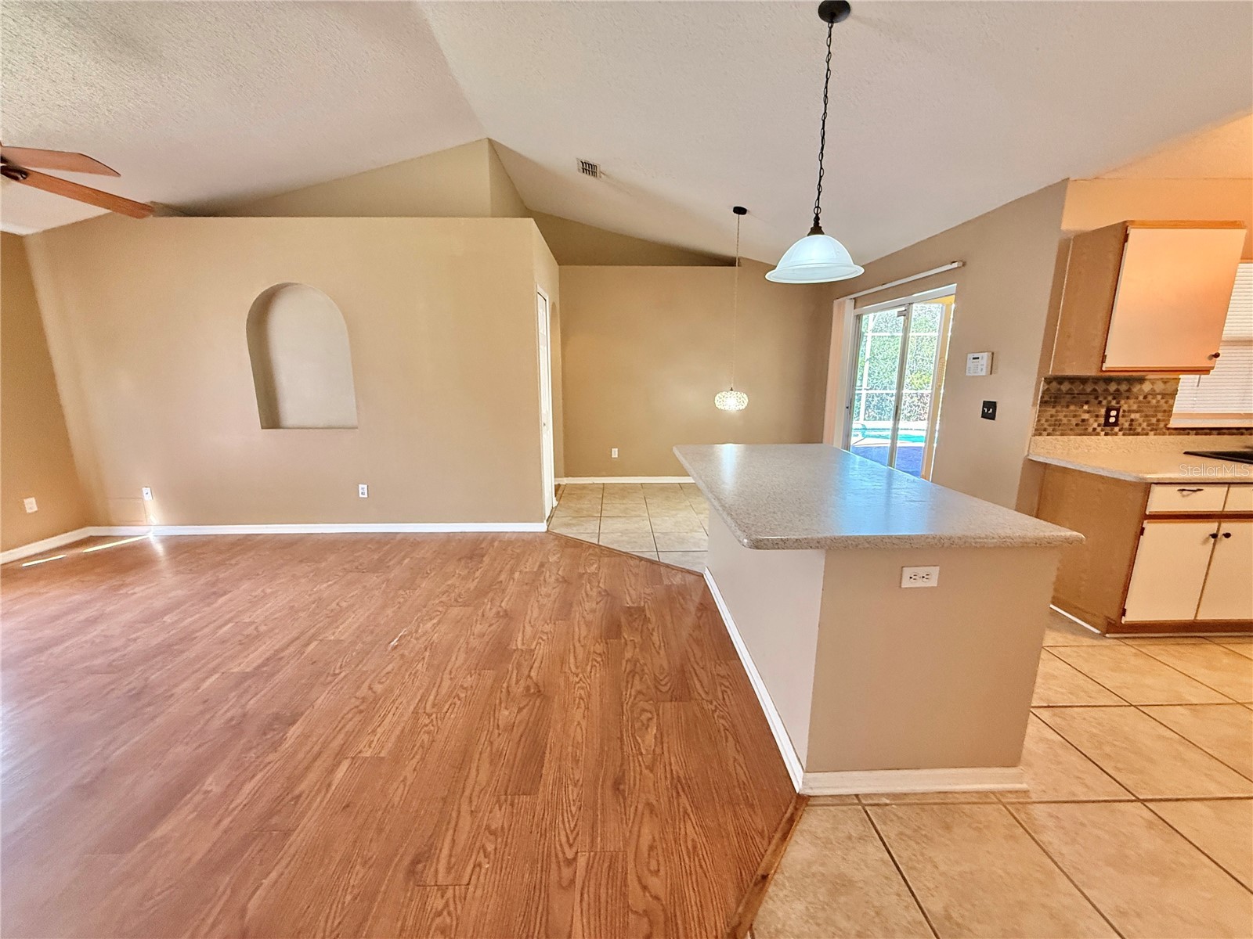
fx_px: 507
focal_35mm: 14
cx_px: 626
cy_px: 470
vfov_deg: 85.7
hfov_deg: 102.1
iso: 400
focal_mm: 2.22
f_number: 2.2
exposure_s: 1/120
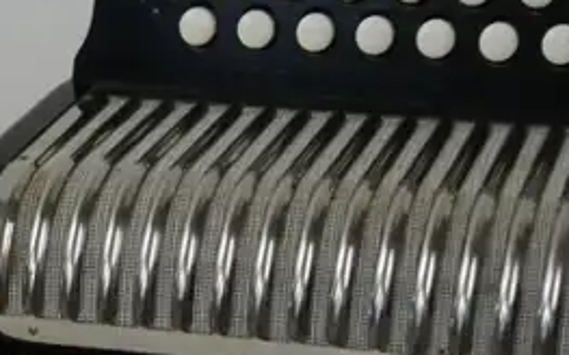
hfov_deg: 16.6
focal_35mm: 124
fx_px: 1922
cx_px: 35
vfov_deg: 10.1
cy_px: 595
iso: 3200
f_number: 4.5
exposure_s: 1/250
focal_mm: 15
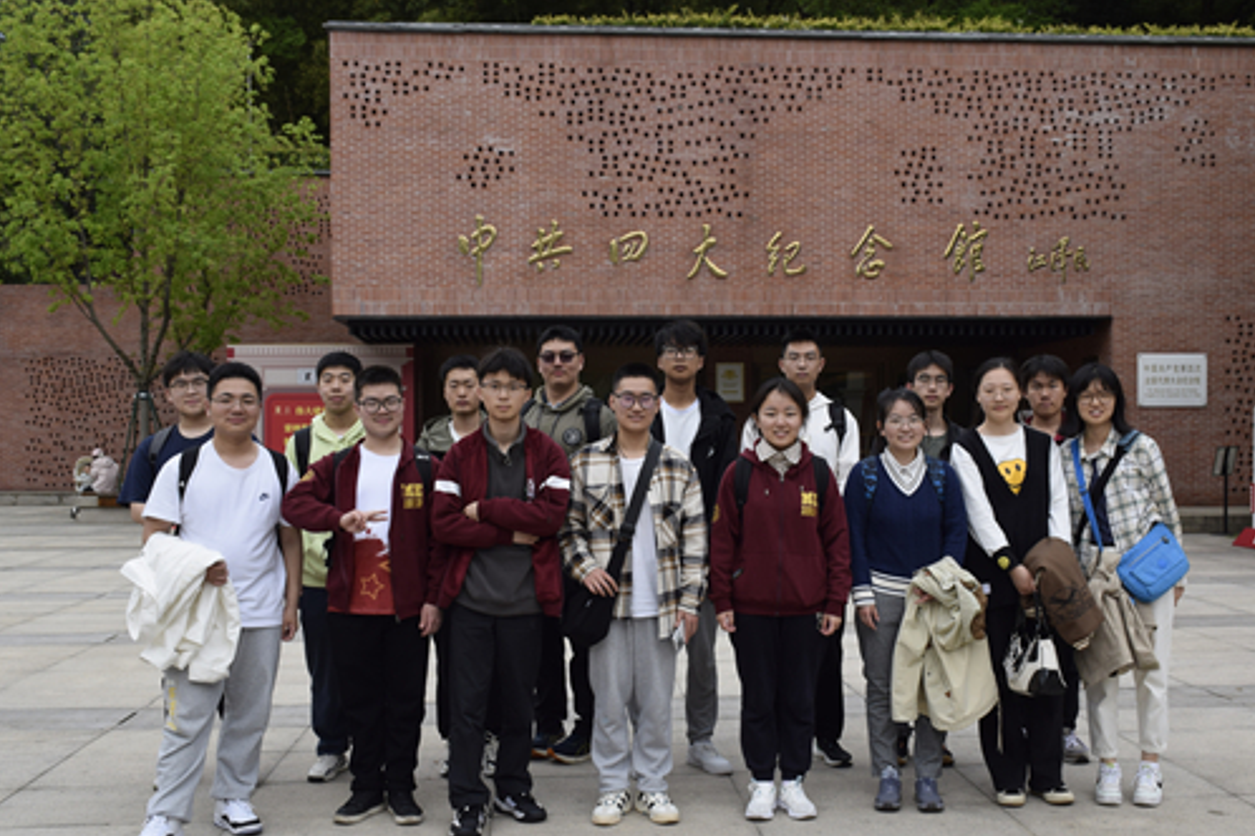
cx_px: 668
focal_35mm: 42
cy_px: 473
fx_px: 1450
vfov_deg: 32.1
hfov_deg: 46.8
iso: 200
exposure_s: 1/320
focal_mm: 23
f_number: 9
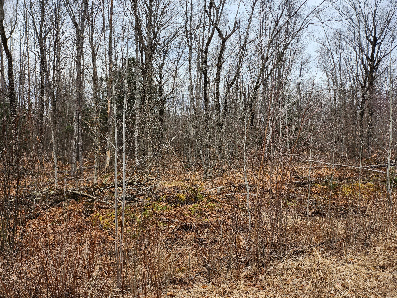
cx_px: 198
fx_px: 275
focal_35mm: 24
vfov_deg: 56.8
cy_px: 149
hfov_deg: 71.6
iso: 50
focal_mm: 5
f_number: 1.8
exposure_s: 1/1300
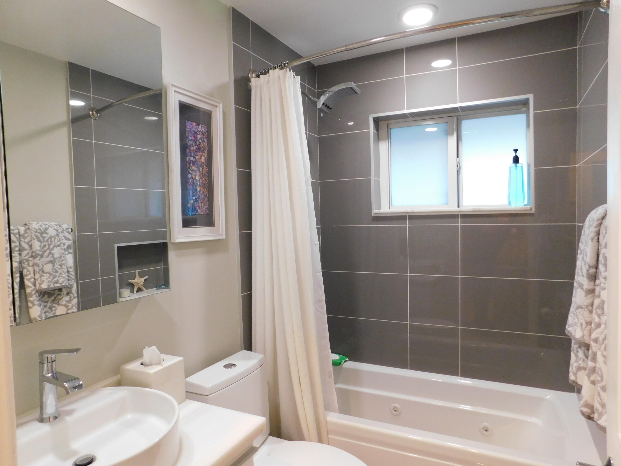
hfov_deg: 73.9
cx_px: 310
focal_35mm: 23
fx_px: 413
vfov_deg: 58.9
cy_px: 233
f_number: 3
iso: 360
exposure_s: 1/30
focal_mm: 4
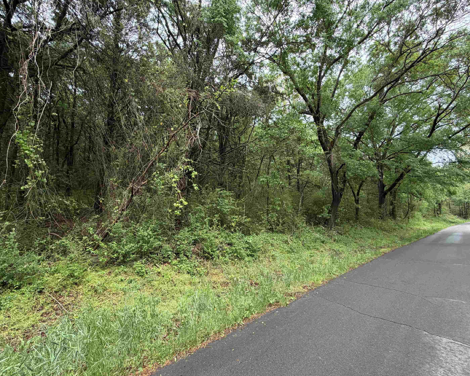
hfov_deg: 96.8
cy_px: 192
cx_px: 242
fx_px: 209
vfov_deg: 84.0
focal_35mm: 15
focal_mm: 2.22
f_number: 2.2
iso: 100
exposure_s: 1/121
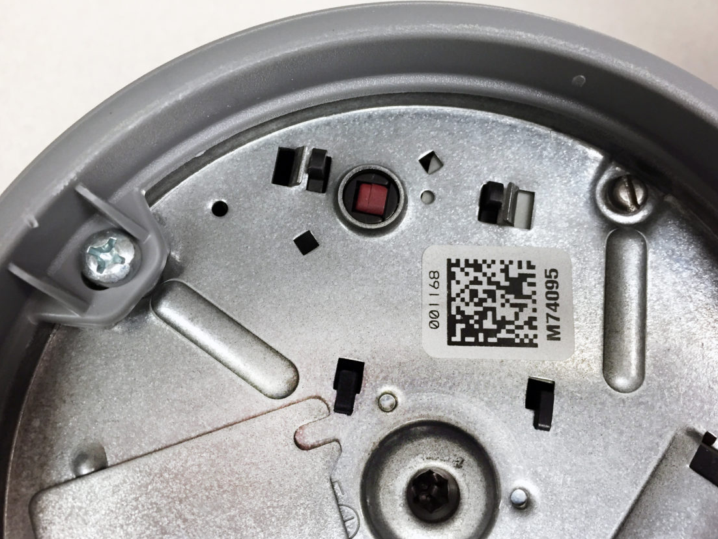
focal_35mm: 30
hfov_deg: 59.9
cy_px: 277
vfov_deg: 46.8
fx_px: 622
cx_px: 371
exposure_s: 1/30
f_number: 2.2
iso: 125
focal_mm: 4.15
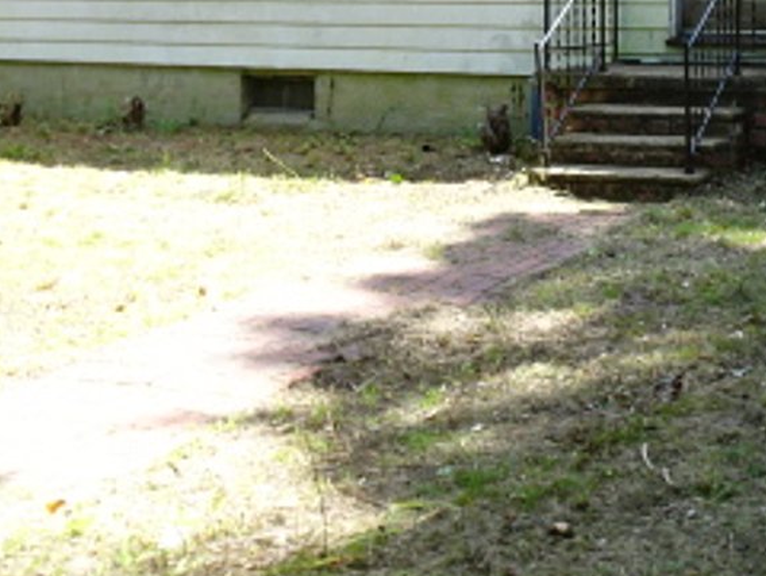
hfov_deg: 28.6
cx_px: 738
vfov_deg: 21.5
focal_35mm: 64
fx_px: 1417
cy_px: -89
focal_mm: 4.1
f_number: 3.5
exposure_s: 1/125
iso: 80
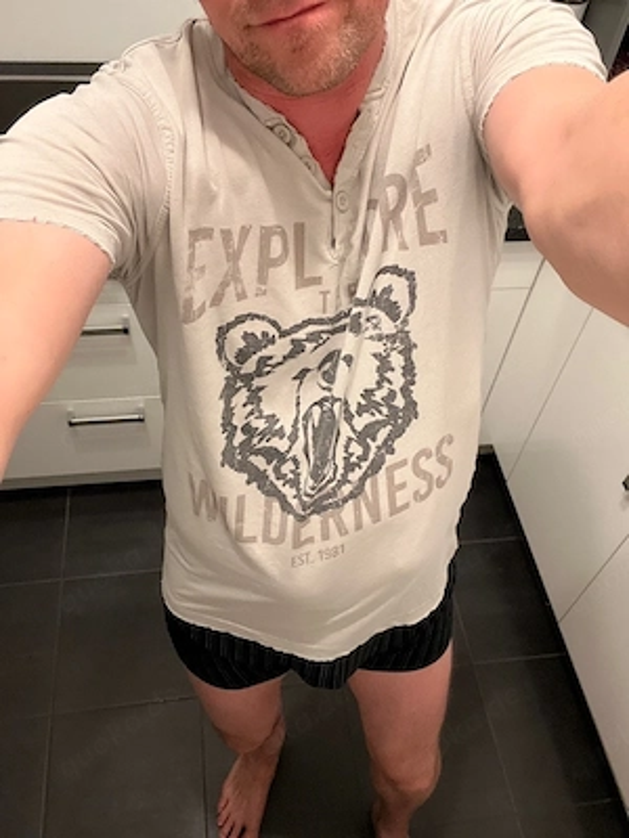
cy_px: 419
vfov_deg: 60.0
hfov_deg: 46.8
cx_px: 314
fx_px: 727
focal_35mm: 30
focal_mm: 2.71
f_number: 2.2
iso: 400
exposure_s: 1/43
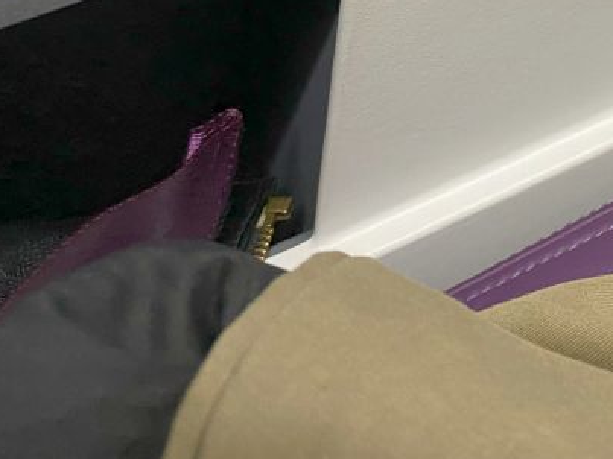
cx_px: 674
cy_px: -76
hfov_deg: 28.4
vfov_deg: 22.0
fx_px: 1098
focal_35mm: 62
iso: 500
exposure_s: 1/37
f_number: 1.8
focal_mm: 4.25
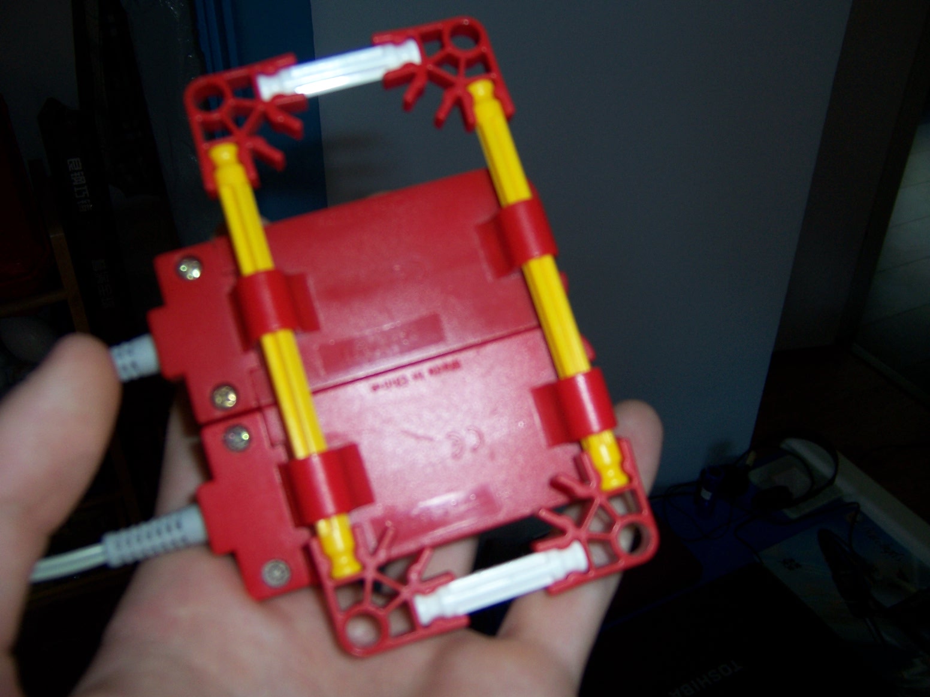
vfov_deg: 42.9
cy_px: 348
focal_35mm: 33
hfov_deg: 55.4
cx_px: 465
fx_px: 887
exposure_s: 1/60
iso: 80
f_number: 2.8
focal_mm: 5.5
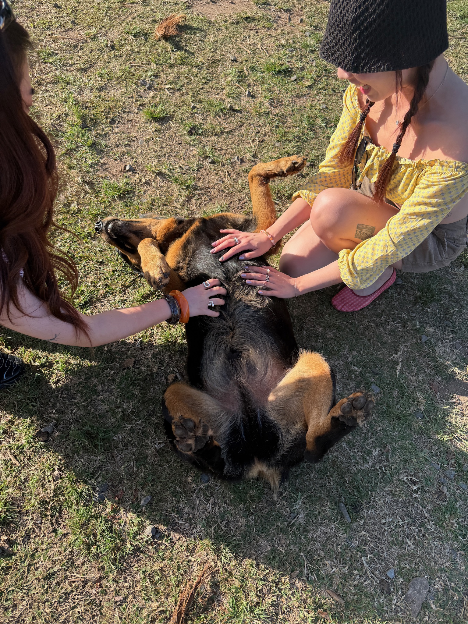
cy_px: 312
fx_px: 433
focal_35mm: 24
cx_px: 234
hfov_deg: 56.8
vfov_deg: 71.6
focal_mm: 6.76
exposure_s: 1/1585
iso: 100
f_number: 1.78
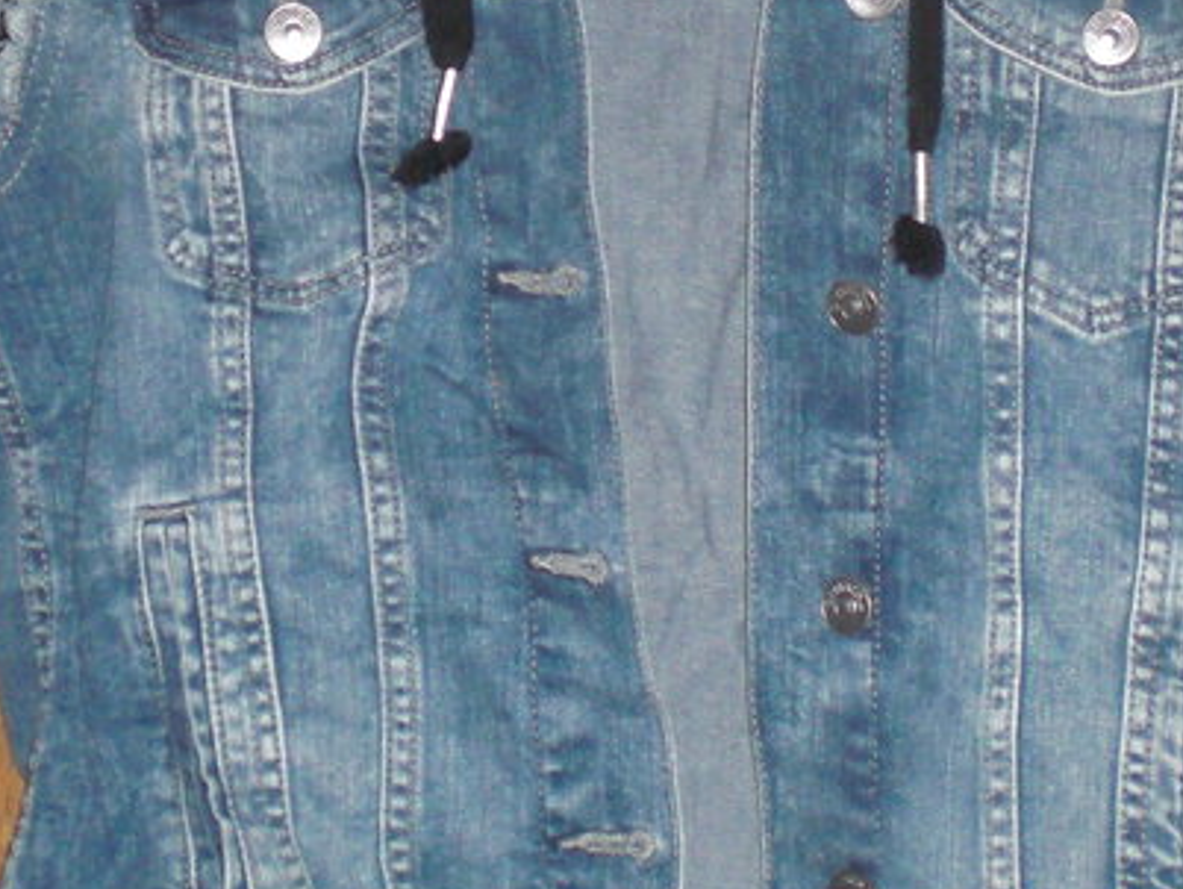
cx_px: 664
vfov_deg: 11.7
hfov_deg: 15.6
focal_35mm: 126
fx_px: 4309
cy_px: 91
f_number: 3.1
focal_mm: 6.3
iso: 200
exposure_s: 1/60
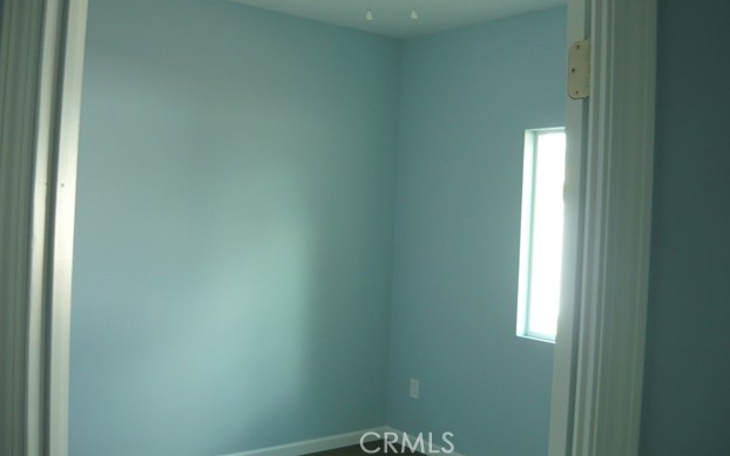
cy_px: 178
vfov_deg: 35.2
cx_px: 374
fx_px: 716
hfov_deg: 54.0
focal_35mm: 36
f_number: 2.8
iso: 160
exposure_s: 1/30
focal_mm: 5.5
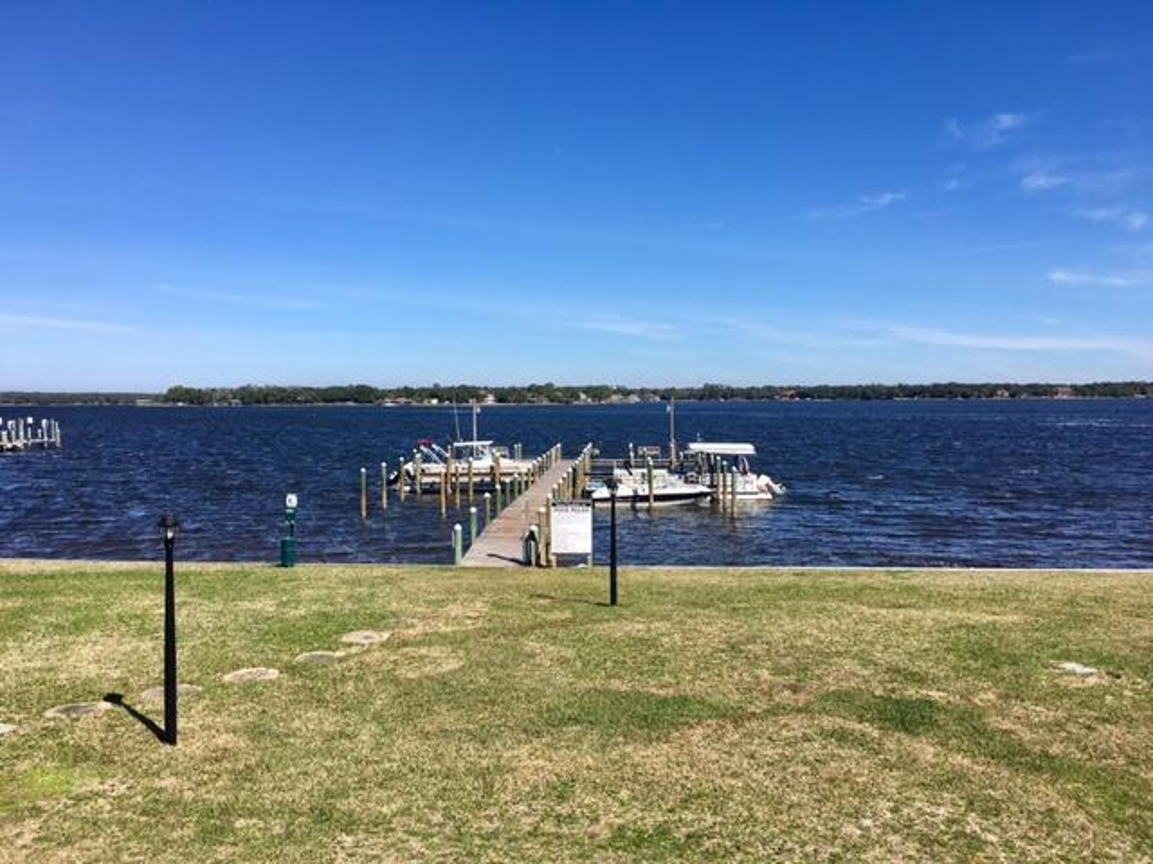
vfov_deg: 48.2
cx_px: 576
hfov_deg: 61.7
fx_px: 966
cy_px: 432
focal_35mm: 29
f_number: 2.2
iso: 25
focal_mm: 4.15
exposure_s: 1/2262
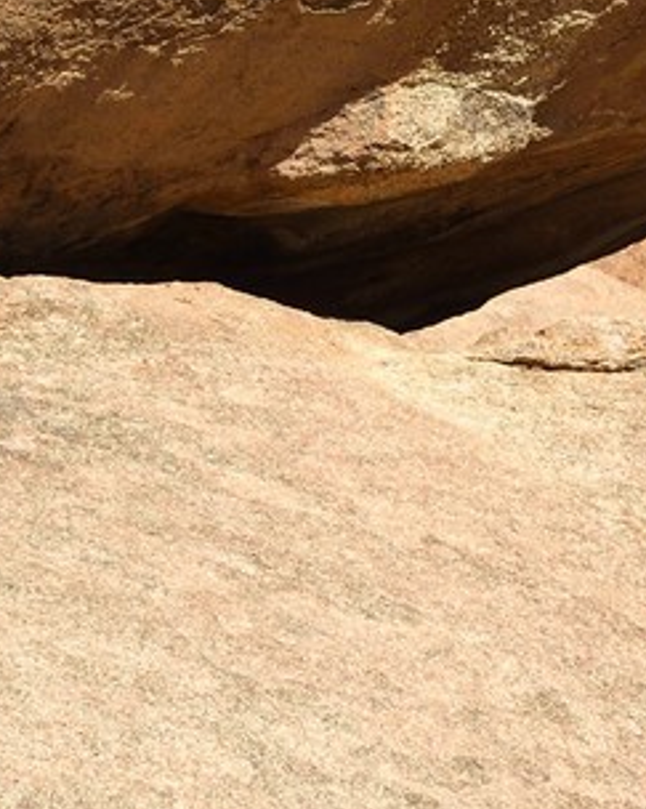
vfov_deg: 6.4
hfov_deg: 4.9
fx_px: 7078
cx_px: 2044
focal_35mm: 296
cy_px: -500
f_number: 13
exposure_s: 1/250
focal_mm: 60
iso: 200
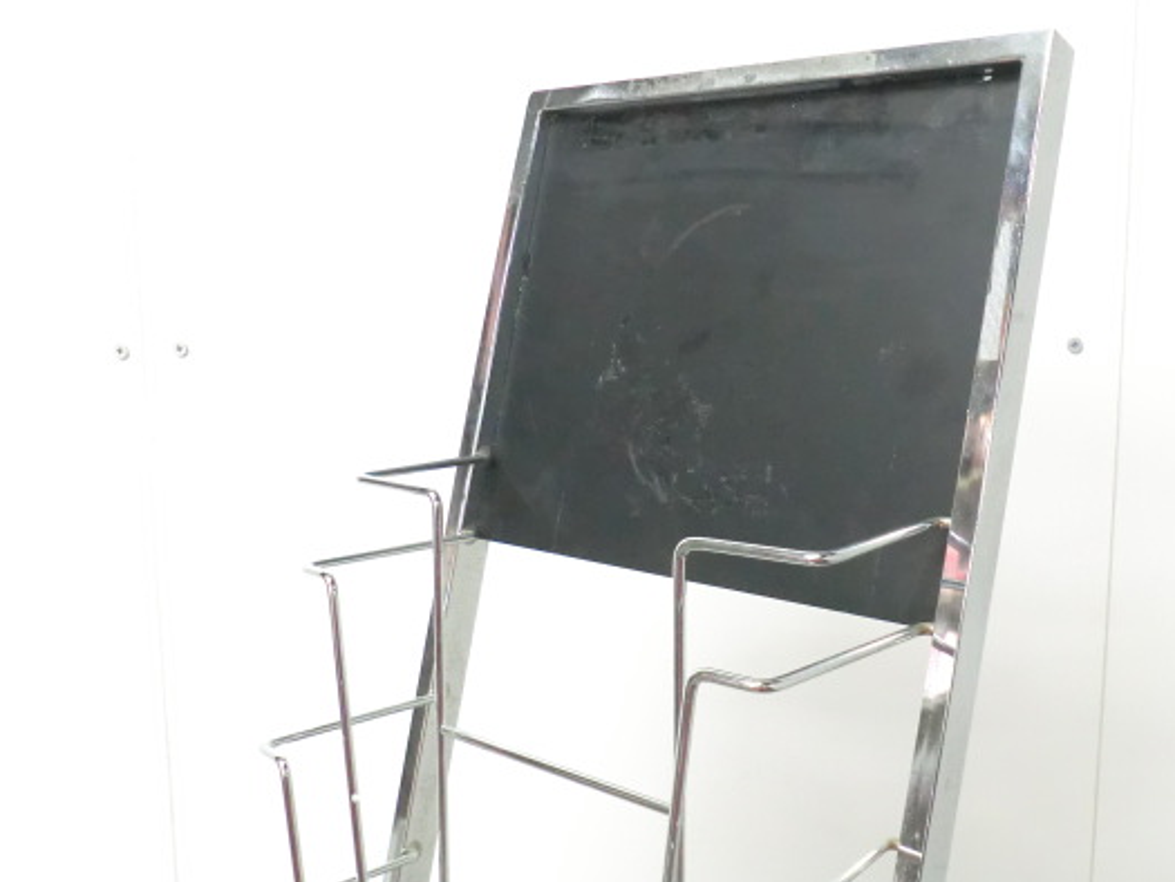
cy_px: 454
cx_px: 714
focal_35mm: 39
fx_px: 1324
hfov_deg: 47.5
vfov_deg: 36.8
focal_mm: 5.8
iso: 800
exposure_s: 1/50
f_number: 3.5
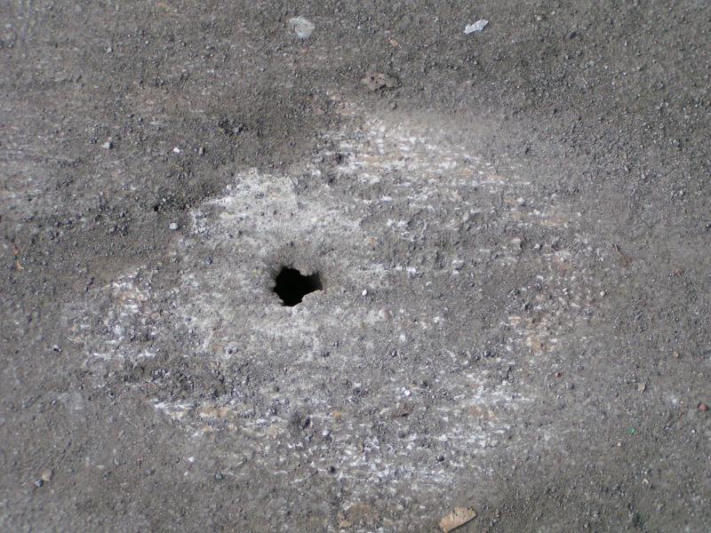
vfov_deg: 13.7
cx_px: 356
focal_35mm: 108
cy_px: 266
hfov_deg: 18.2
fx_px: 2218
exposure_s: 1/125
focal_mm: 16.6
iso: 200
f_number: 3.5
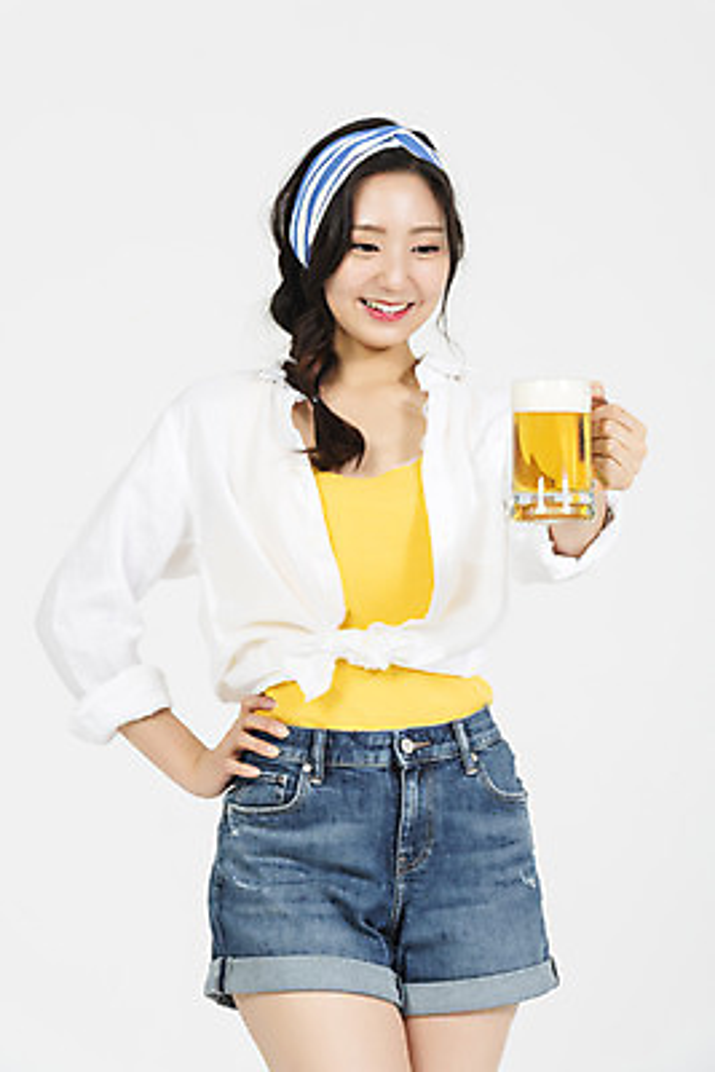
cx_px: 358
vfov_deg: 10.5
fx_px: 5804
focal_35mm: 195
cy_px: 536
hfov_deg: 7.0
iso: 100
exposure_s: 1/125
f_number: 14
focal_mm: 195
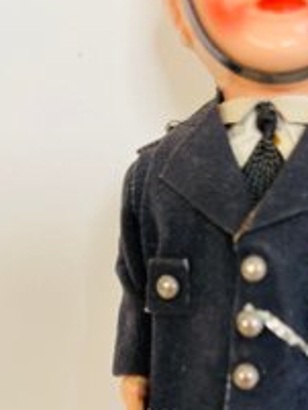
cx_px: 227
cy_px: 399
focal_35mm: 53
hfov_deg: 27.2
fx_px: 628
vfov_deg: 33.4
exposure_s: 1/106
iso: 64
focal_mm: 5.1
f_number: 1.6
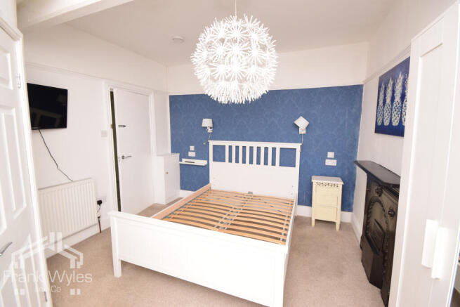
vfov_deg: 77.4
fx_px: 192
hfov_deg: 100.4
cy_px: 154
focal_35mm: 15
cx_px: 230
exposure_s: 1/60
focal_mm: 10
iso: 800
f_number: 14
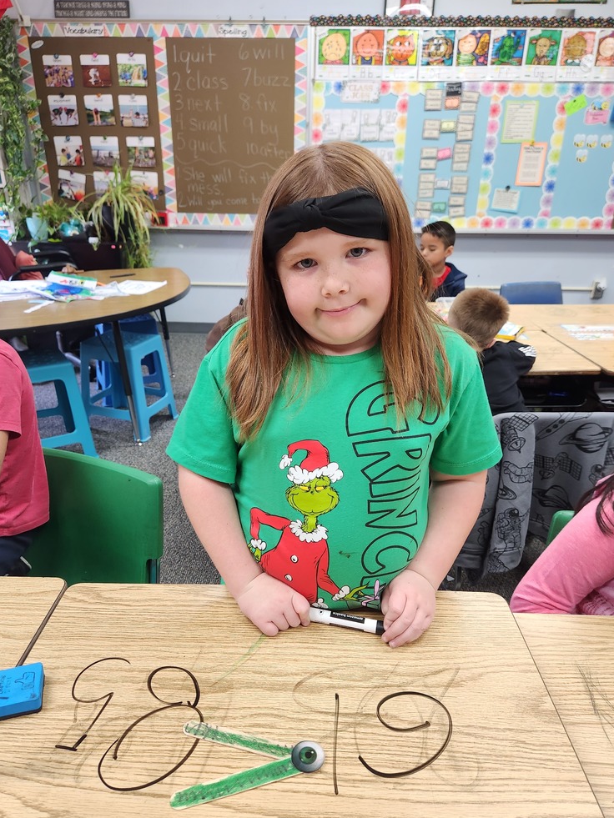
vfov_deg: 71.6
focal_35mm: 24
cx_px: 307
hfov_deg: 56.8
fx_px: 567
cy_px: 420
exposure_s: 1/120
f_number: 1.8
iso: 320
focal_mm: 5.4
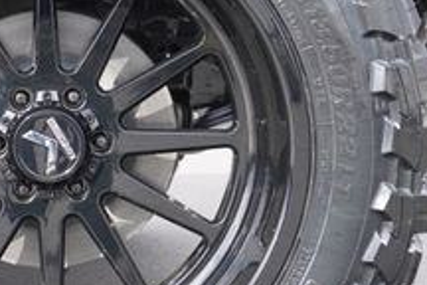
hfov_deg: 21.3
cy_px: 133
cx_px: 32
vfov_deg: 14.6
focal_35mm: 93
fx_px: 1109
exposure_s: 1/100
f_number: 5
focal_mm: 21
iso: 100
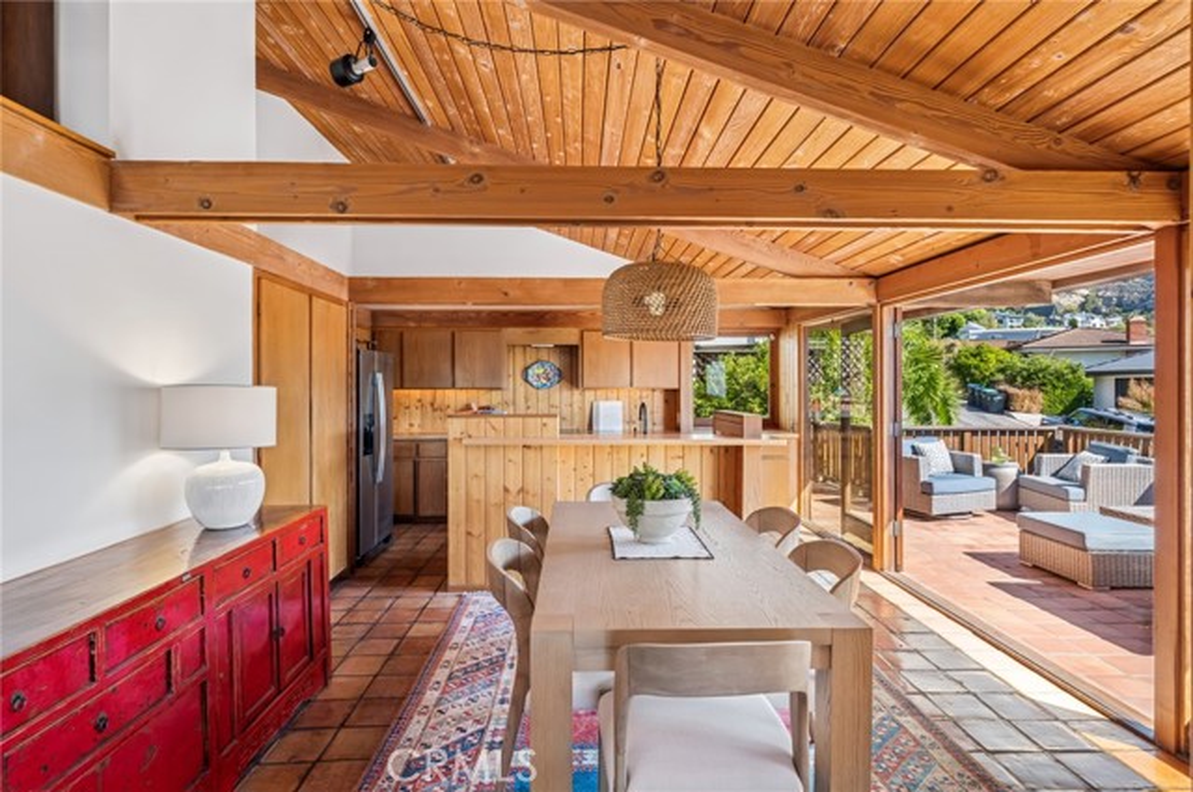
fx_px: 629
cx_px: 596
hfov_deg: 87.0
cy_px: 396
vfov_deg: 64.4
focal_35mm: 19
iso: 80
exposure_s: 1/15
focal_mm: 19
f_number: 9
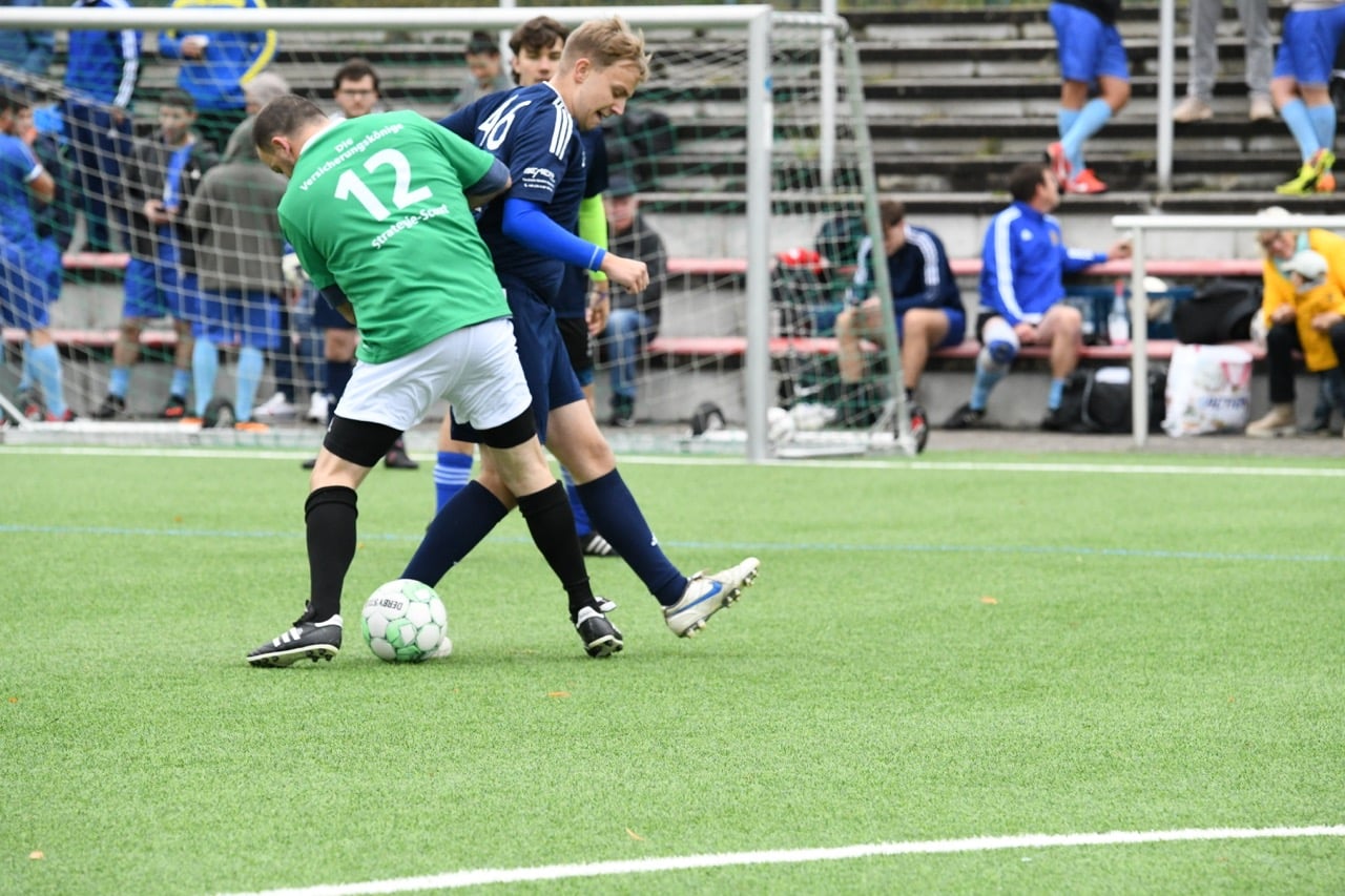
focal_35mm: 270
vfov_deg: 5.1
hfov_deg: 7.6
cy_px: 448
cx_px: 672
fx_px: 10085
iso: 6400
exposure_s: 1/1600
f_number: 9
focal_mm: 270
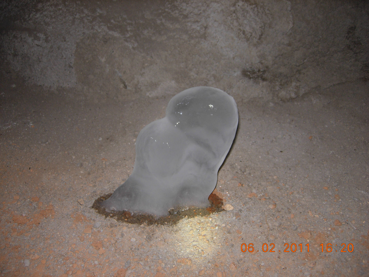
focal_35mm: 36
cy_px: 138
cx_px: 184
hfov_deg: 51.4
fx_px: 384
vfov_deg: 39.7
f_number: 2.7
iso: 50
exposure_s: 1/45.2
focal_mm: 7.5
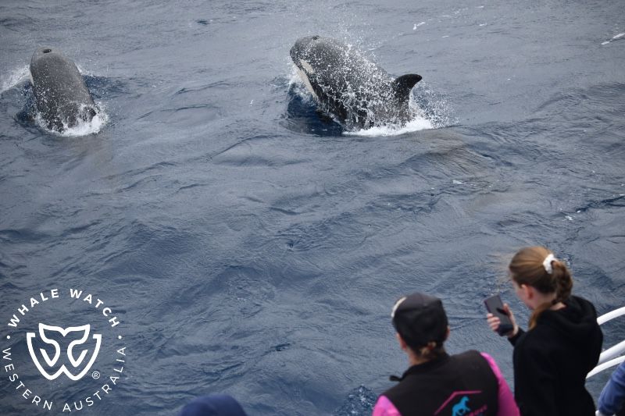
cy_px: 208
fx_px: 1041
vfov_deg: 22.6
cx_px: 312
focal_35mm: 60
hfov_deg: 33.4
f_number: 4.5
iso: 1100
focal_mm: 60
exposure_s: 1/8000
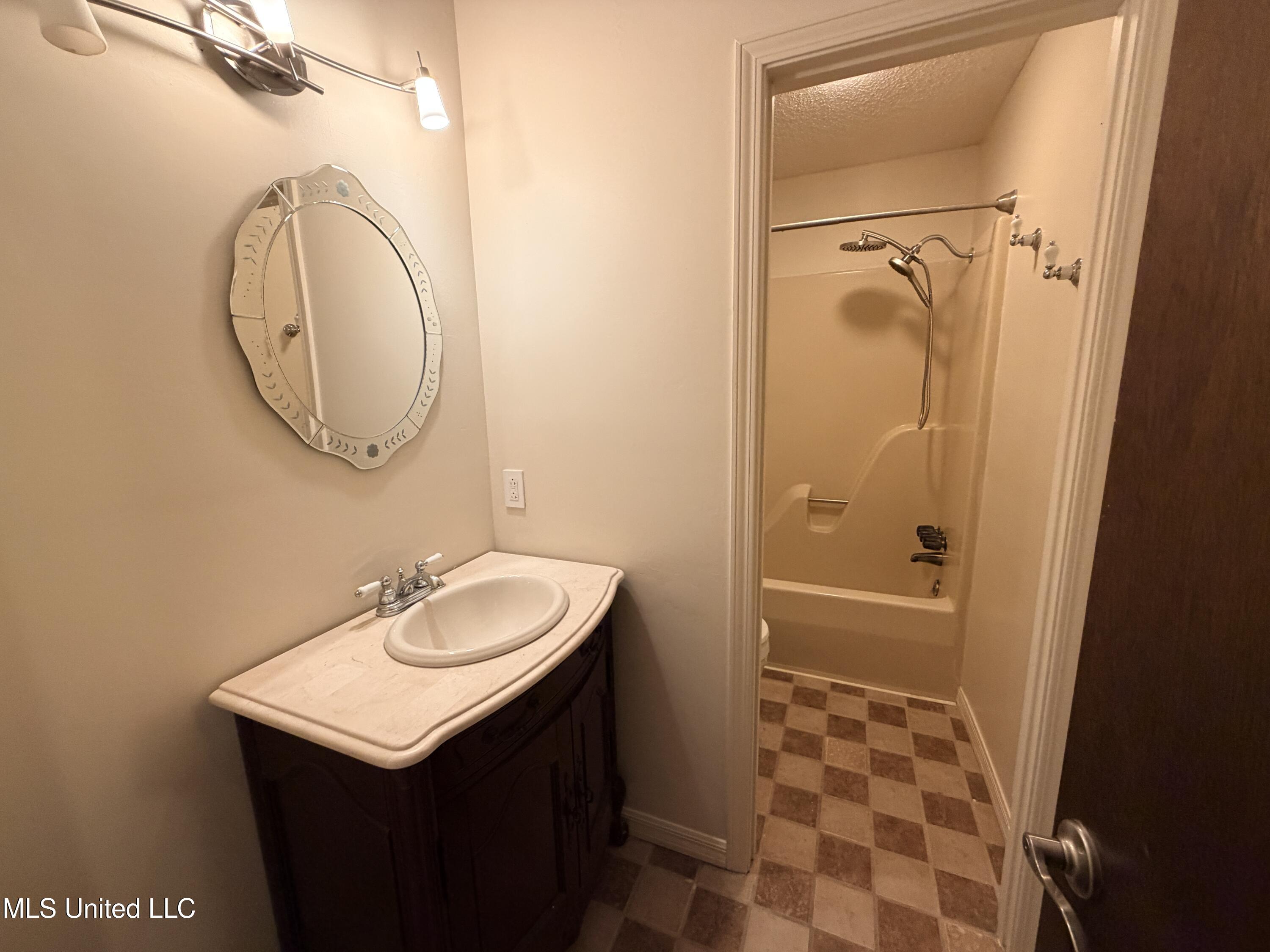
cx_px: 635
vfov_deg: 85.7
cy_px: 476
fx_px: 514
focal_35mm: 14
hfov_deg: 102.1
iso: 320
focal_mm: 2.22
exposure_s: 1/60
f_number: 2.2
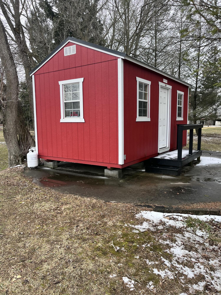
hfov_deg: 53.1
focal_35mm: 26
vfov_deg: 67.3
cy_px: 148
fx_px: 221
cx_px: 110
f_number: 1.6
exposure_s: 1/858
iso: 50
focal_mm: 5.1
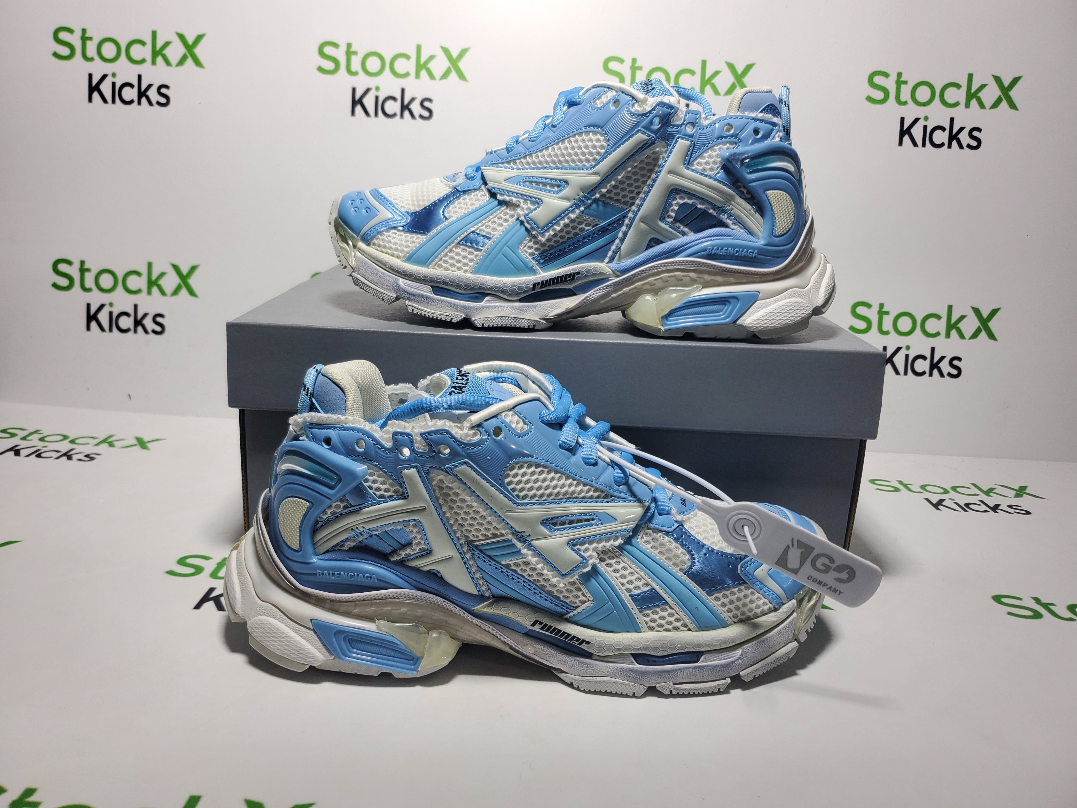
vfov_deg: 53.1
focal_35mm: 26
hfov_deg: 67.3
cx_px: 538
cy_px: 404
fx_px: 809
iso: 50
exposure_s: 1/480
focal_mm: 4.3
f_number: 1.5
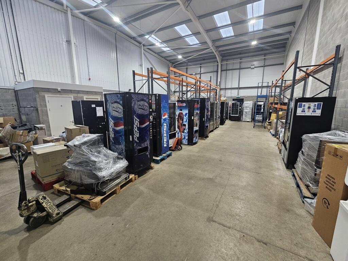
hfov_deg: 106.2
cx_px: 174
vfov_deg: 89.9
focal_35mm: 13
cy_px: 130
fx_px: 131
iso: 80
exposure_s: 1/50
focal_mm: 2.2
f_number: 2.2
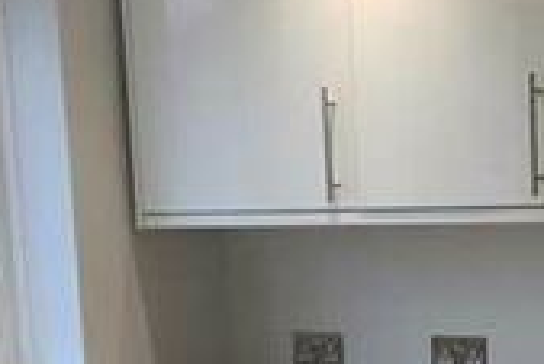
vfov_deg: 10.8
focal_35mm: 125
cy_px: 462
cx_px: 592
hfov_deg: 15.9
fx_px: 1890
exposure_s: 1/33
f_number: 2.2
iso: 40
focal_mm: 4.15
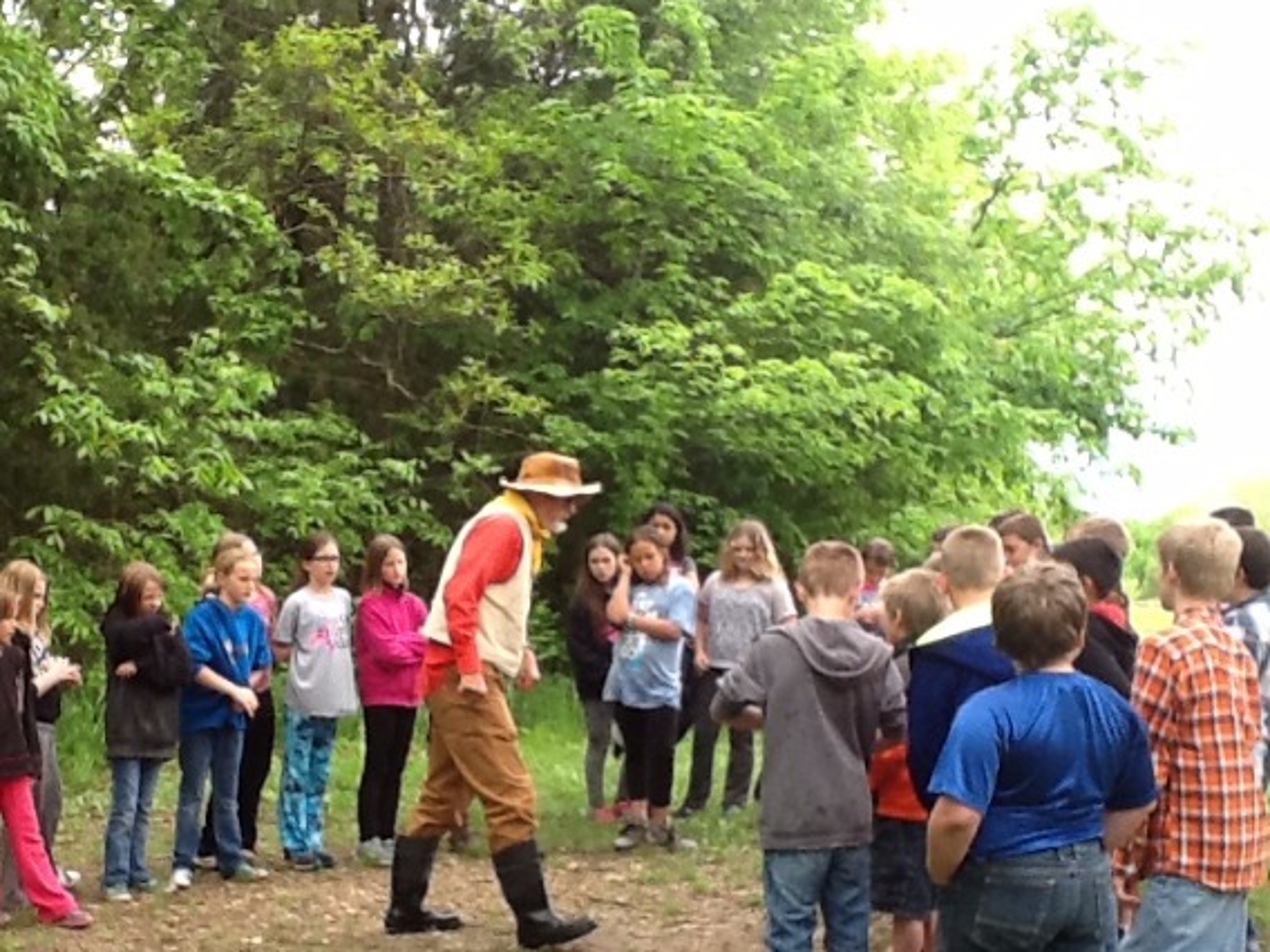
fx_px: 2275
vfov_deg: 23.5
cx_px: 429
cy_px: 659
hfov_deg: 31.0
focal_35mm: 62
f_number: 2.4
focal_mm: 2.03
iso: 40
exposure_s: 1/228
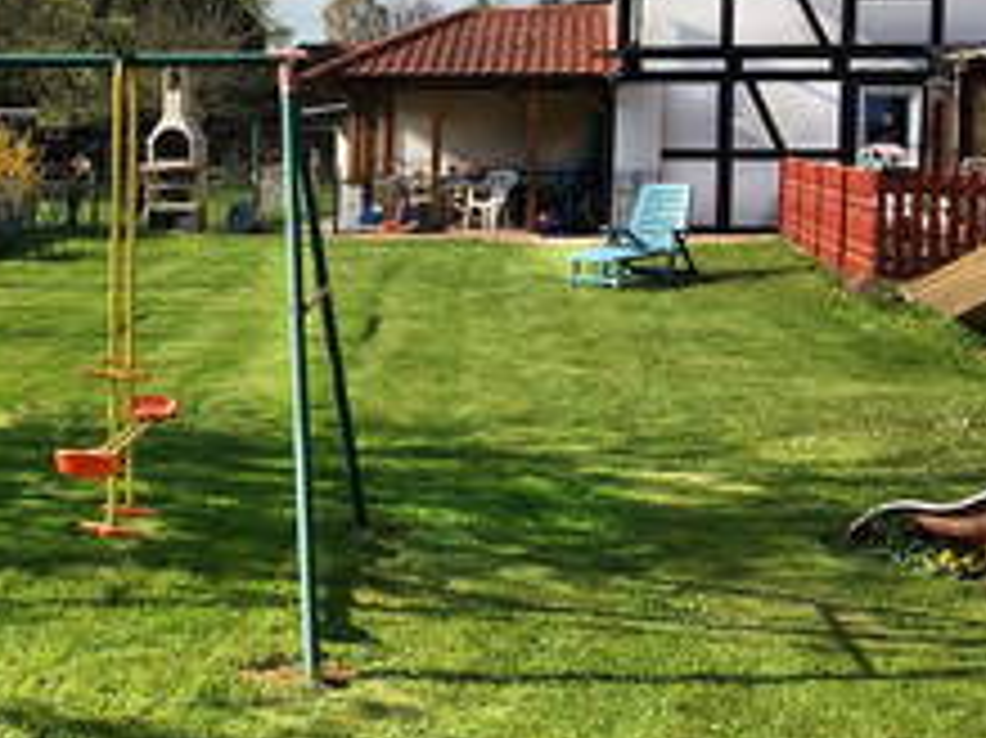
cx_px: 131
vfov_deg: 27.2
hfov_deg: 34.5
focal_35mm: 53
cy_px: 212
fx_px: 1509
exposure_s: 1/2283
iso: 32
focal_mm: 4.15
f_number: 2.2
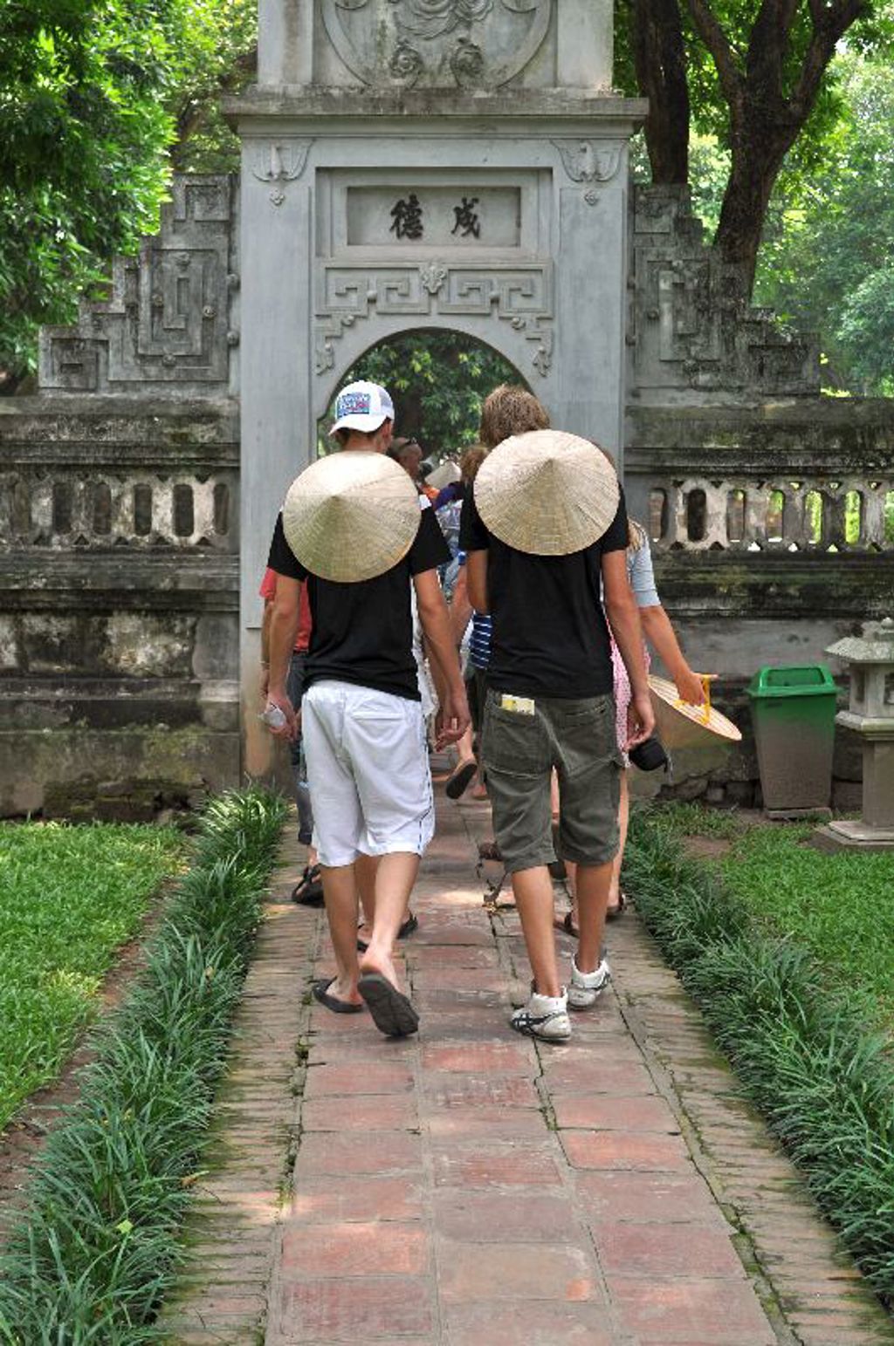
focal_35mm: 54
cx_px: 447
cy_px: 673
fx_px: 2018
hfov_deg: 25.0
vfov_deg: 36.9
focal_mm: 36
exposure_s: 1/160
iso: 200
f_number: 6.3
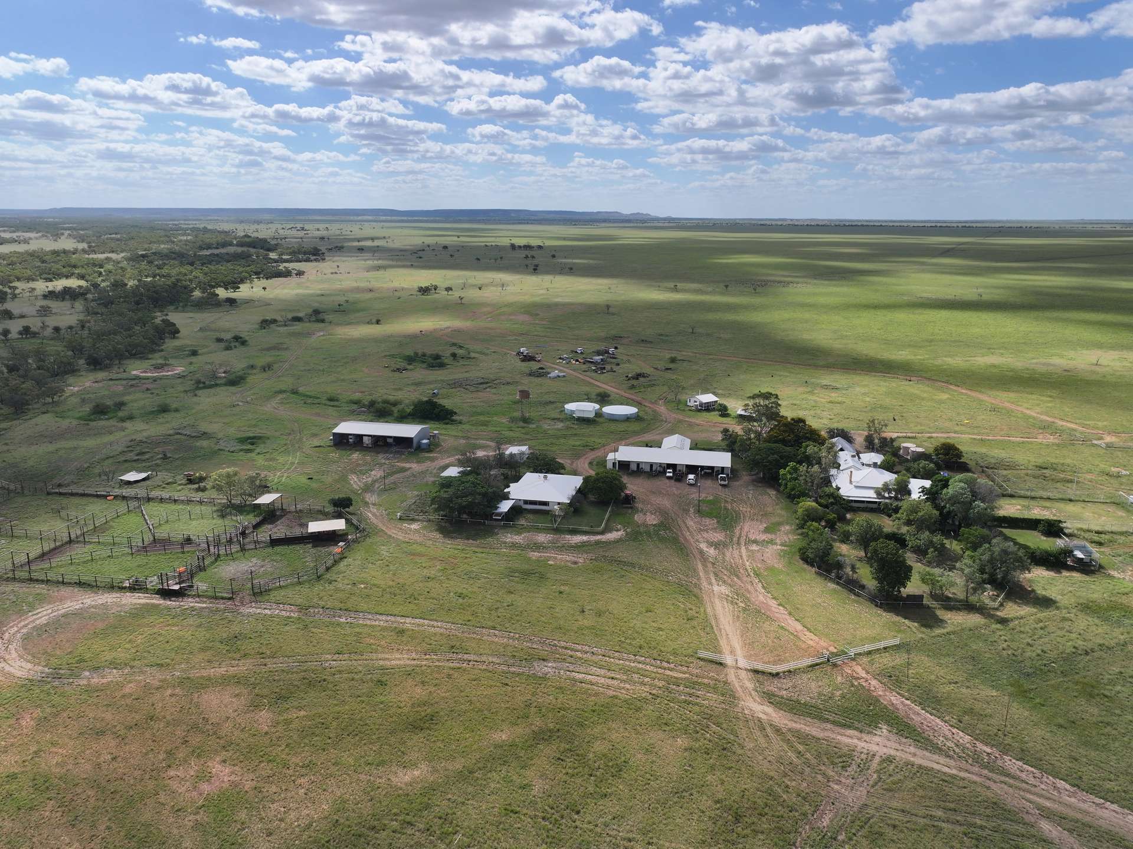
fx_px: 785
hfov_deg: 71.6
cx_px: 566
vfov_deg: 56.8
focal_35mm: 24
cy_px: 424
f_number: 2.8
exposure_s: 1/3200
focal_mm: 12.29
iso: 150
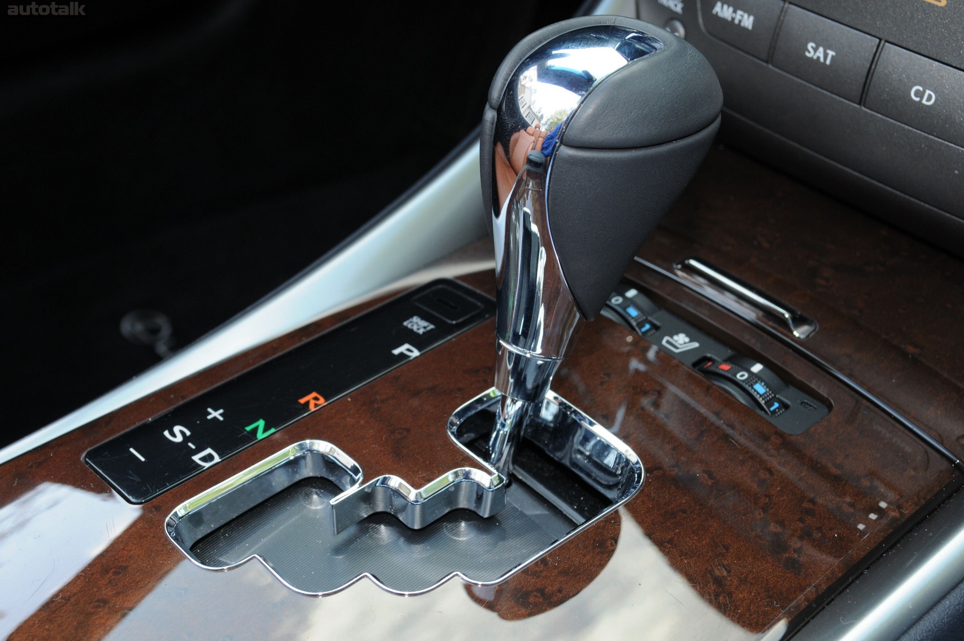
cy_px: 320
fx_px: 1284
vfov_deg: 28.0
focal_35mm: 48
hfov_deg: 41.2
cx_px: 482
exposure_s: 1/60
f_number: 8
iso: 500
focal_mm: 32
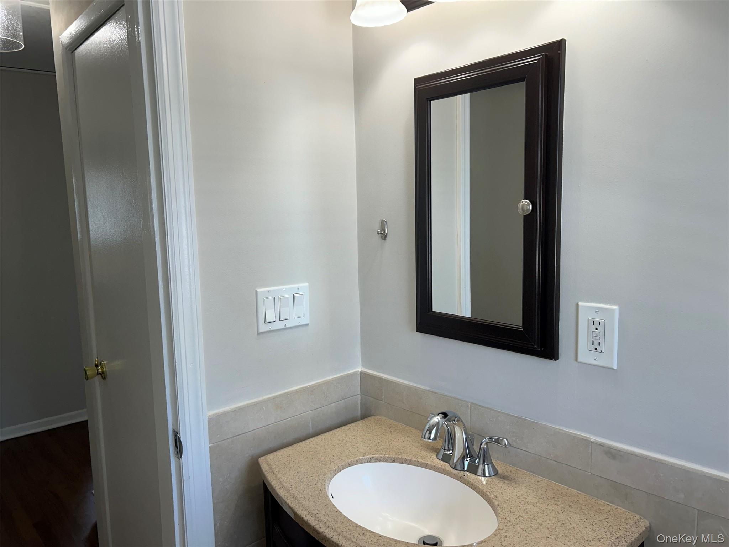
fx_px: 548
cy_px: 274
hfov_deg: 67.3
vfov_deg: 53.1
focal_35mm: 26
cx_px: 364
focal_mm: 5.7
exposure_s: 1/120
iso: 50
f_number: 1.5
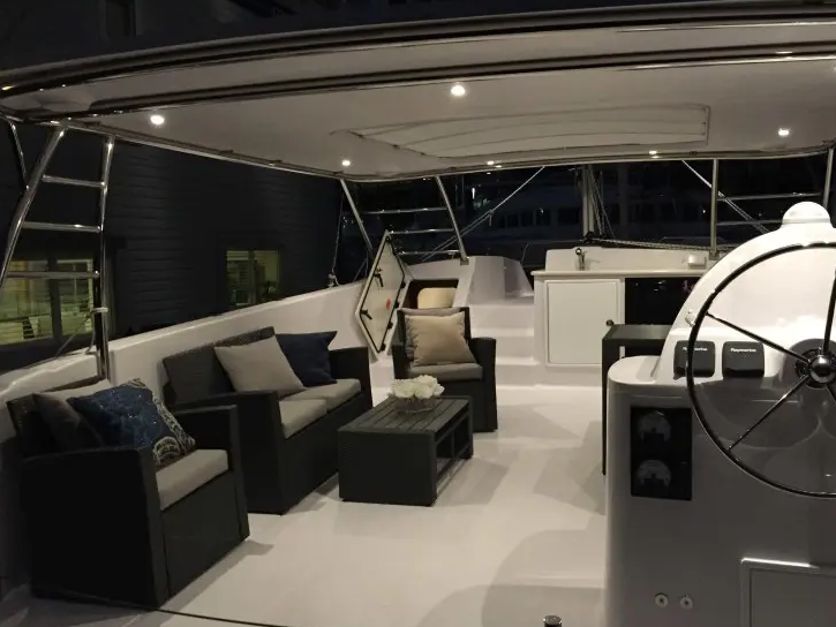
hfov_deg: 56.7
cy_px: 317
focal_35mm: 32
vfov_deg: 44.2
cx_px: 460
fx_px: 773
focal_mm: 4.15
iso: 320
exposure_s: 1/15
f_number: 2.2
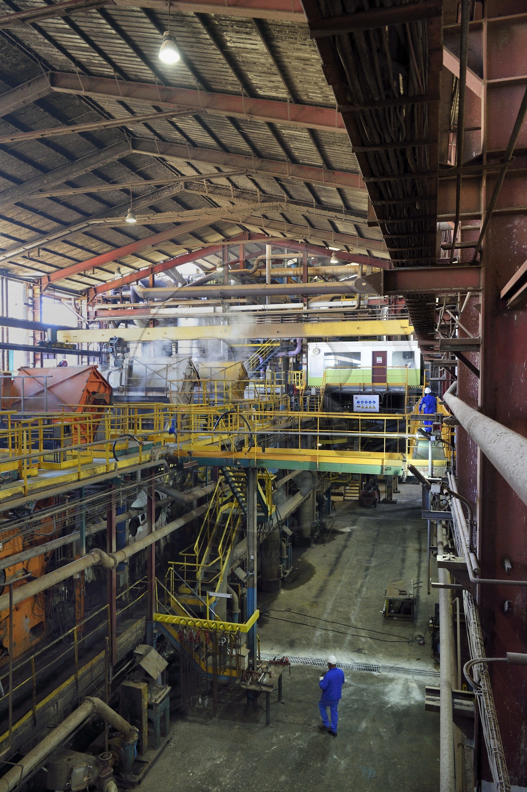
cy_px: 396
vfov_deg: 65.5
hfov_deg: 46.4
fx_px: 615
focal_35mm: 28
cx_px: 264
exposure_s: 1/40
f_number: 5.6
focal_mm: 28
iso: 800
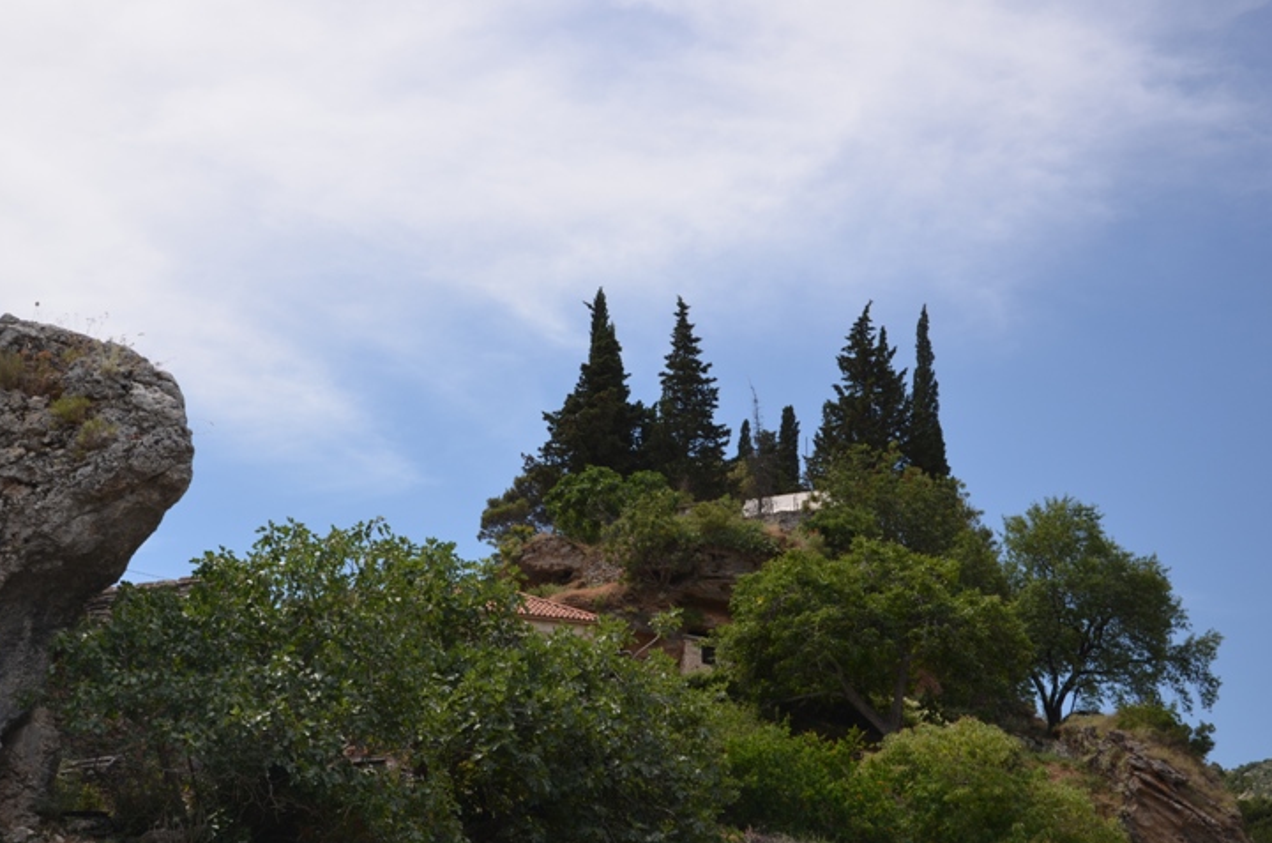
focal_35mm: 50
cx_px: 599
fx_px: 1763
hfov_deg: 39.7
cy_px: 447
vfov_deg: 26.9
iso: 100
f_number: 6.3
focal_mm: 30
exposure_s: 1/200
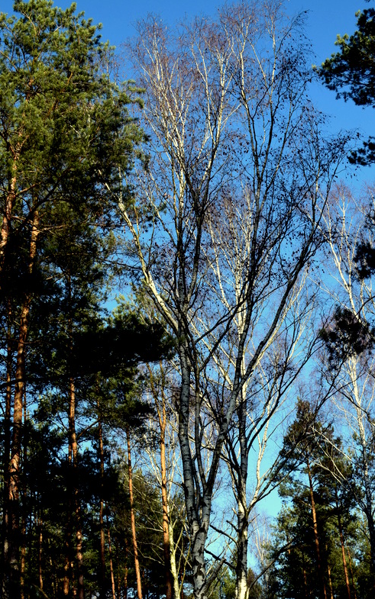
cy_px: 304
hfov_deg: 23.8
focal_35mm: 55
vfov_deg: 37.2
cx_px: 197
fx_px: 891
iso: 400
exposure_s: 1/320
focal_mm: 35
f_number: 10
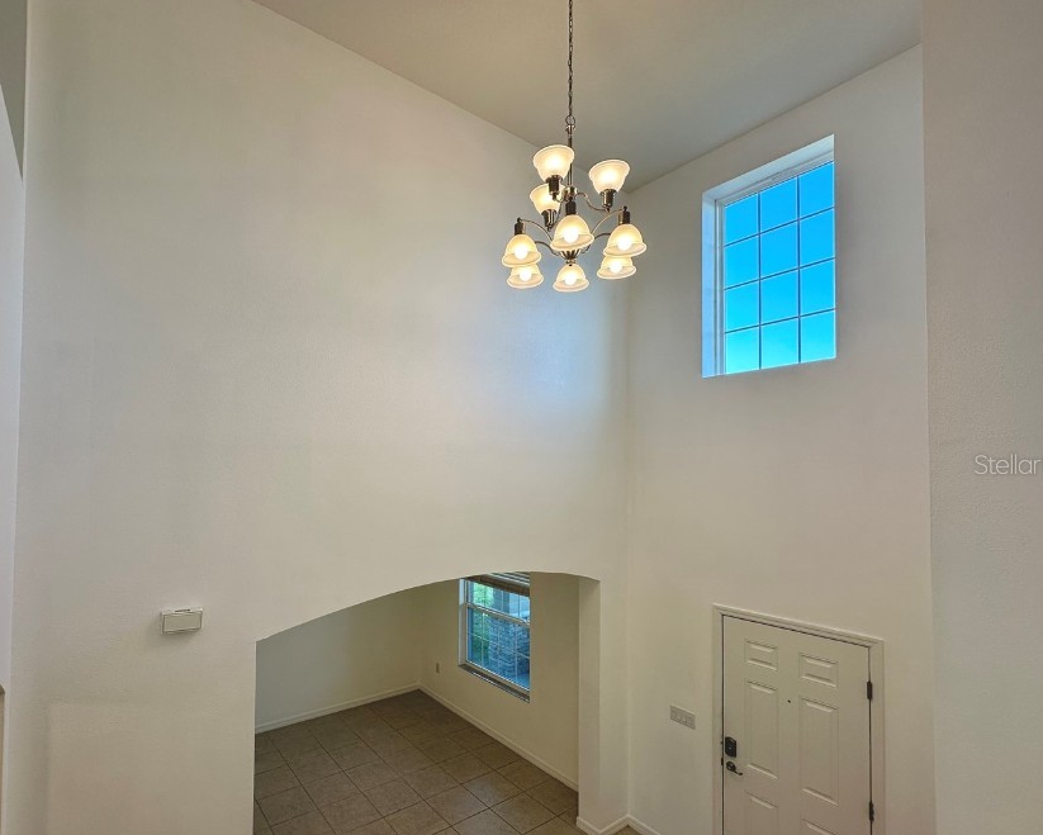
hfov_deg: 89.0
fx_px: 525
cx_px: 445
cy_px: 464
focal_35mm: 17
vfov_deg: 76.7
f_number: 2.2
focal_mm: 2.22
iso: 50
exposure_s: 1/120
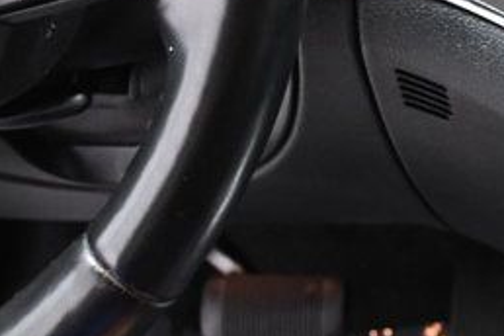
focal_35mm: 107
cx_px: 715
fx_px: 1498
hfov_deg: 17.5
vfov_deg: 12.8
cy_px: 105
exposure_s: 1/60
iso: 2500
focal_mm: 18
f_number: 4
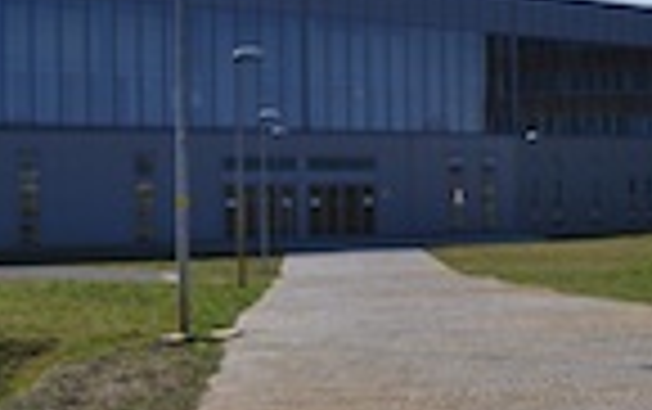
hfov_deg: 16.6
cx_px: 868
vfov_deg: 11.1
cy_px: 239
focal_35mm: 118
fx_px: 2099
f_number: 11
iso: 200
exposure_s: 1/400
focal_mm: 28
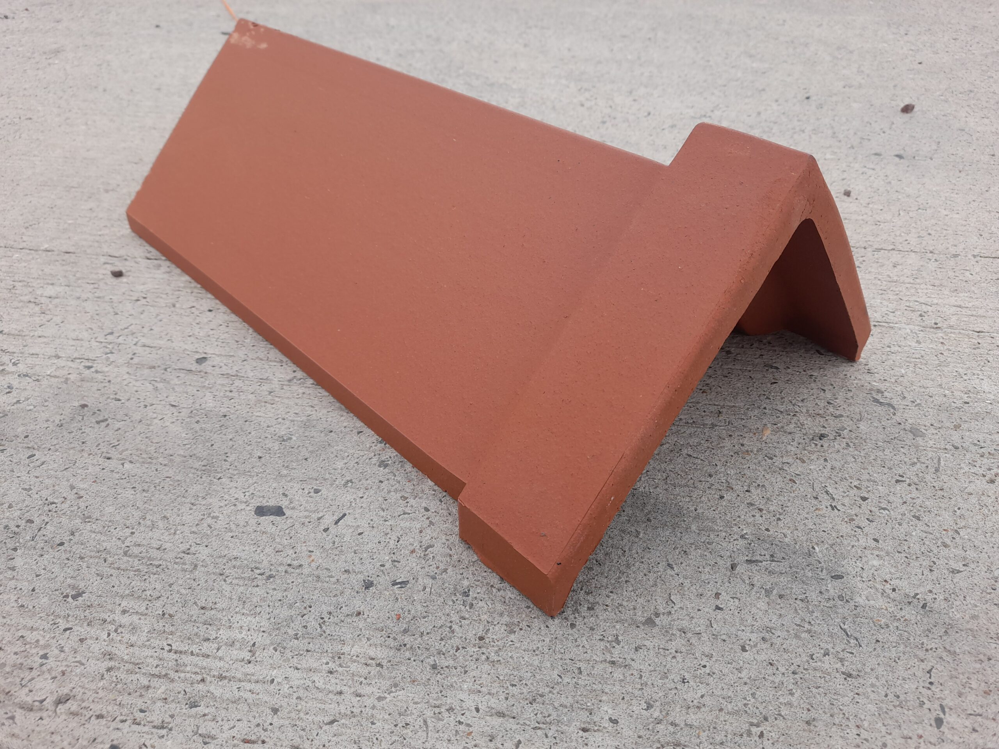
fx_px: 721
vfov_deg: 54.9
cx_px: 500
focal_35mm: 25
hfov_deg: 69.4
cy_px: 374
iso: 20
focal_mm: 4.6
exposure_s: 1/193
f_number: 2
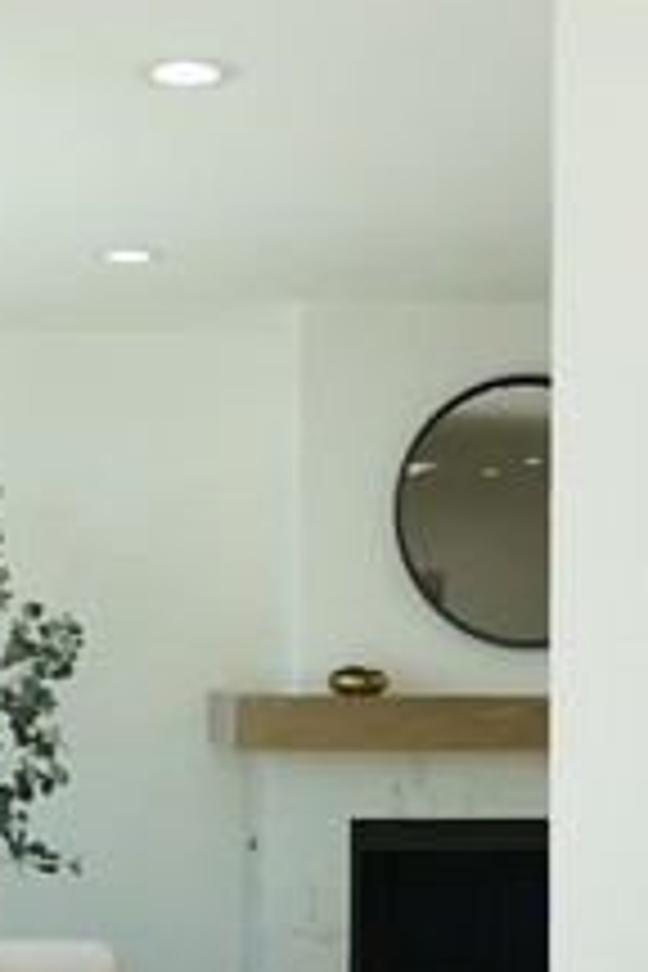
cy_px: 706
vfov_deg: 27.0
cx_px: 173
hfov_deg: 18.3
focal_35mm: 74
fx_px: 1998
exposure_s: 1/1000
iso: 1600
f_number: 4
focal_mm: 25
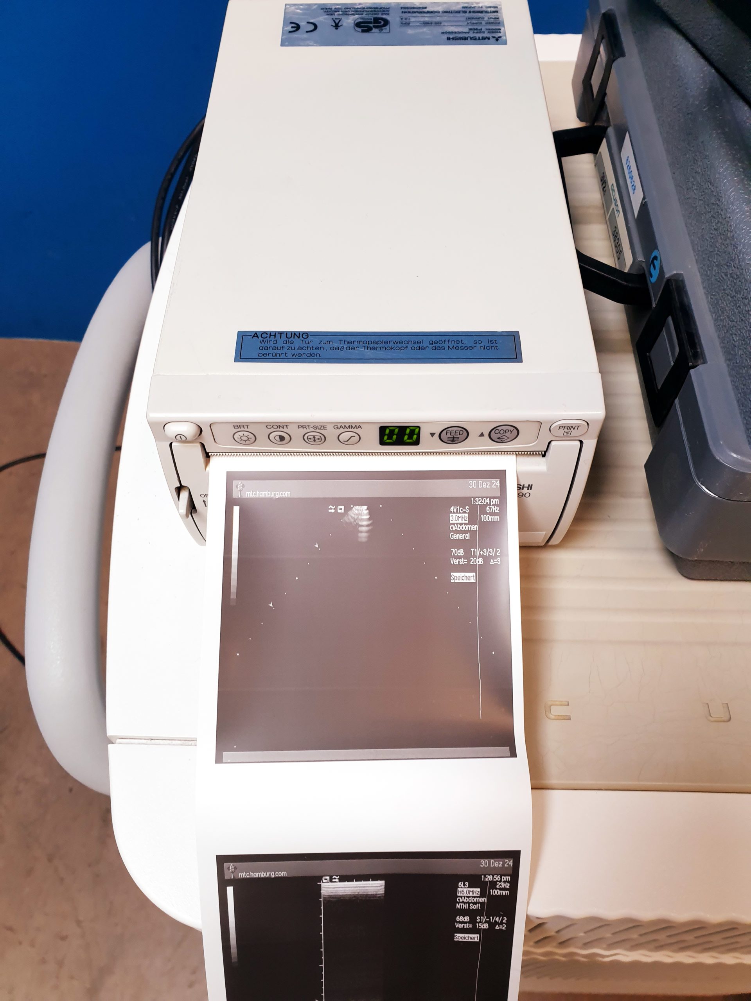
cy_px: 500
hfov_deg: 53.1
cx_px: 376
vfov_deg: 67.3
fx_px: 752
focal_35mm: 26
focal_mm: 4.3
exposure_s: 1/50
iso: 160
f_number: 2.4
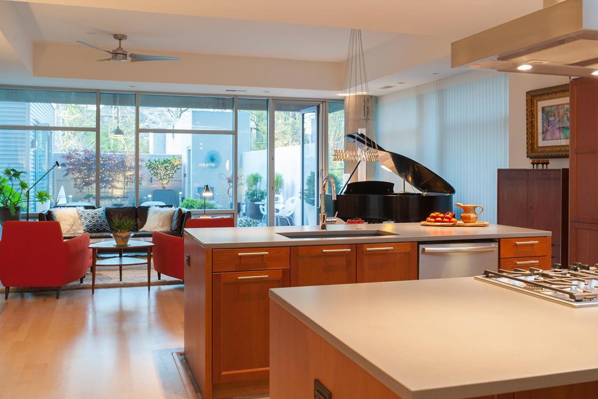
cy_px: 203
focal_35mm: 36
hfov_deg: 53.1
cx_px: 304
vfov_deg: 36.9
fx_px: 598
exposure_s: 1/4
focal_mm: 35
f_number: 7.1
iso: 320
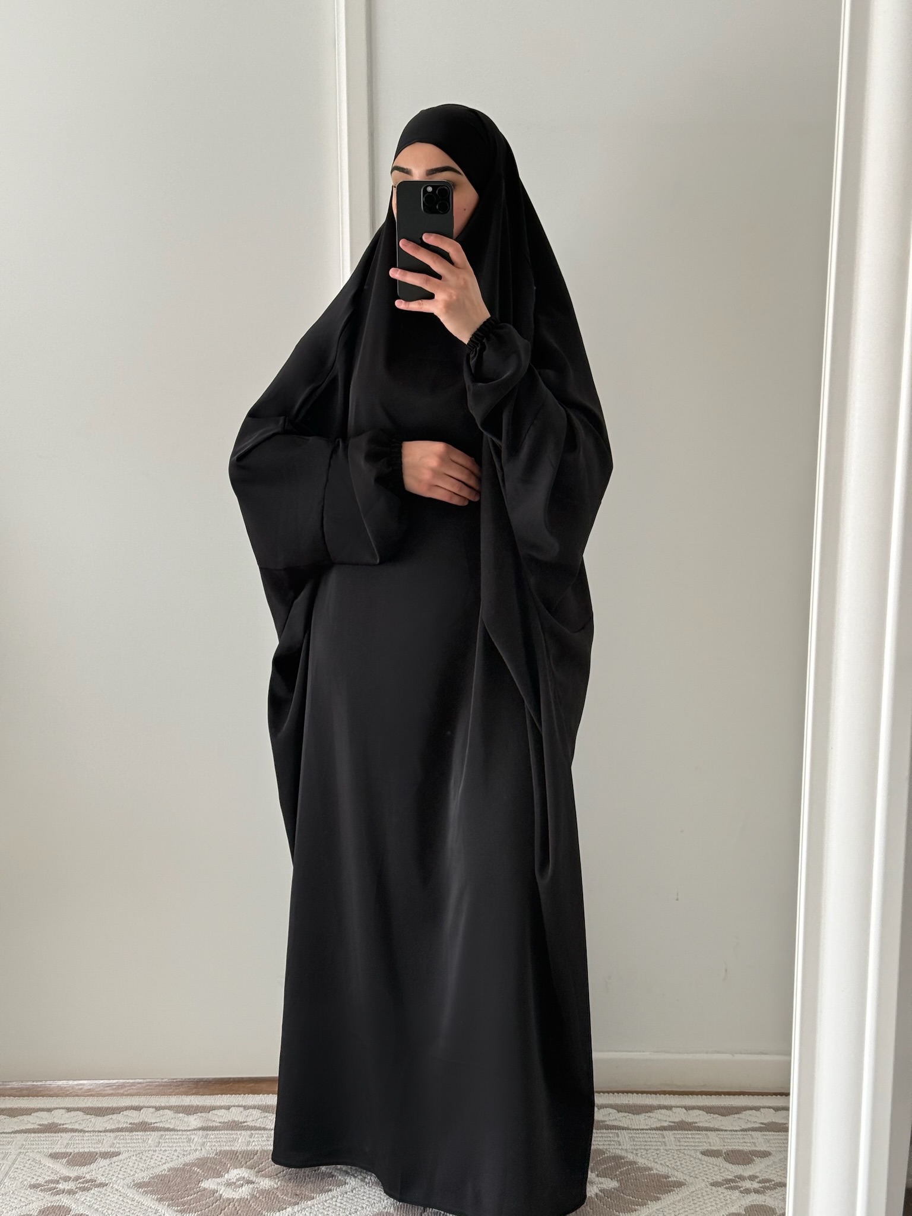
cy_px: 608
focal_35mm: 48
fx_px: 1686
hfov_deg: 30.3
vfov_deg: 39.7
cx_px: 456
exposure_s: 1/171
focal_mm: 6.76
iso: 125
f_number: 1.78
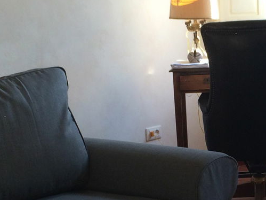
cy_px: 163
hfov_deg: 20.6
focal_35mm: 93
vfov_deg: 15.8
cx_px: 246
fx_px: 714
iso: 50
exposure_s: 1/100
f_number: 2.2
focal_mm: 4.15
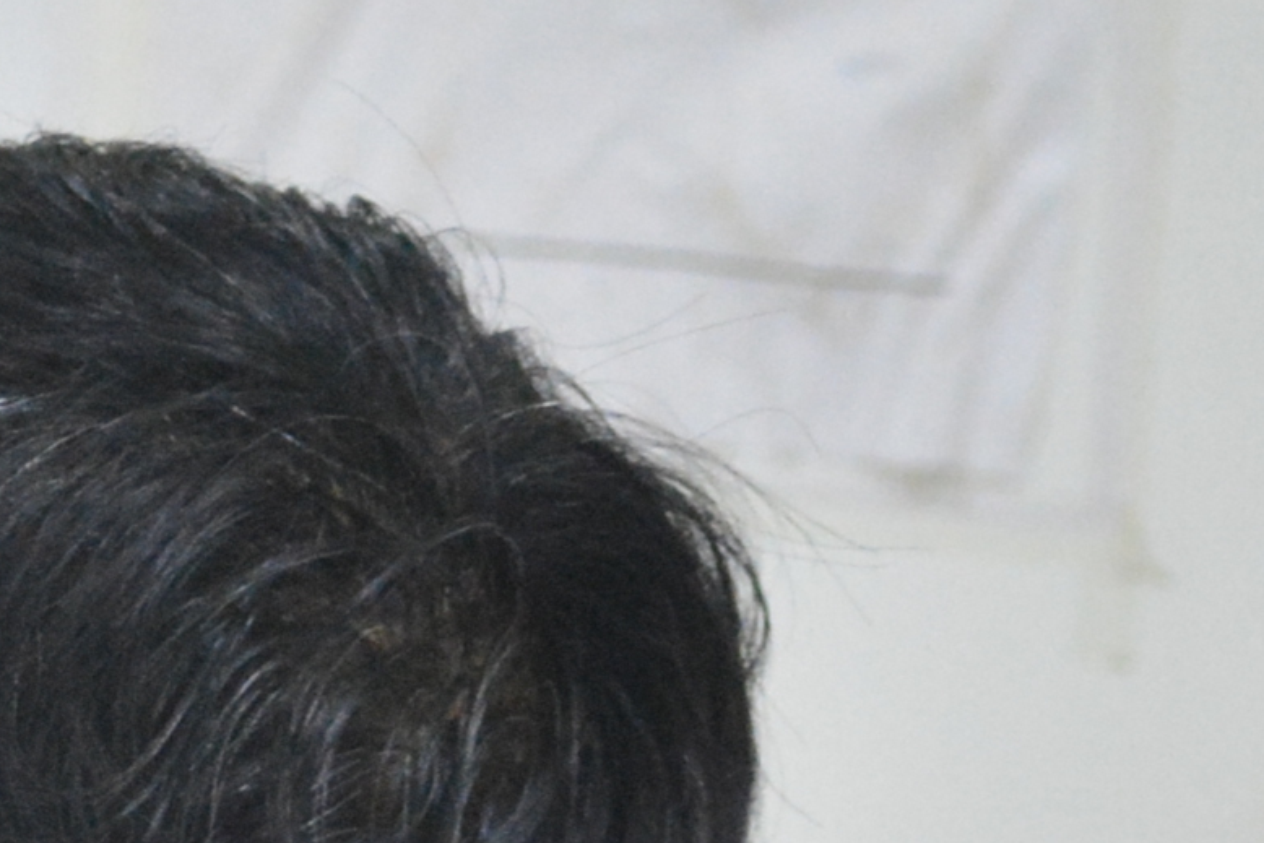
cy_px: 1559
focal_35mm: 624
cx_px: -2114
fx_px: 21912
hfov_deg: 3.3
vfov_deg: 2.2
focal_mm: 72
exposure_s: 1/60
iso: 2500
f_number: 7.1
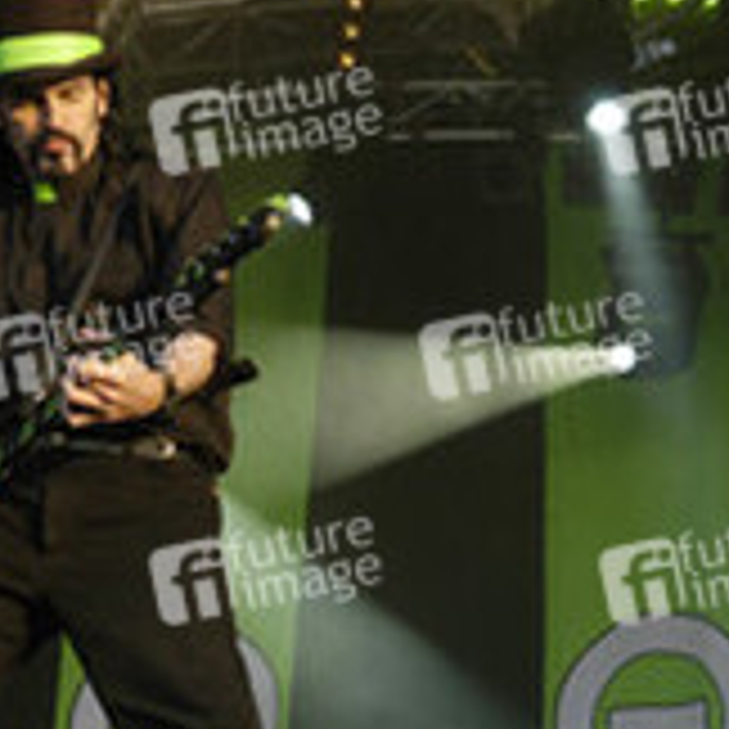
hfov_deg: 10.9
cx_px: 596
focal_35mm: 159
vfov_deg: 11.0
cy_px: 459
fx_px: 3793
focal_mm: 45
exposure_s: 1/350
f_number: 4
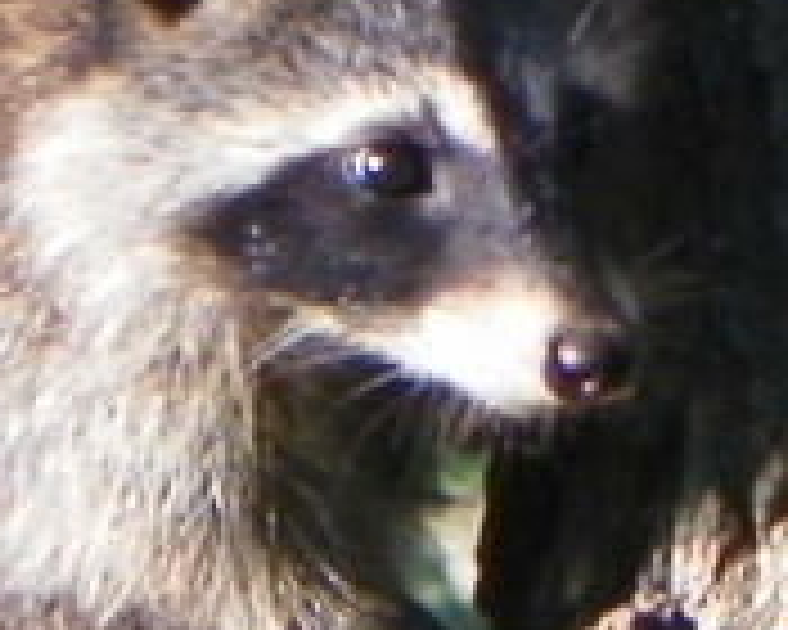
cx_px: 401
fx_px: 64695
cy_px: 144
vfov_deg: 0.6
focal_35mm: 2774
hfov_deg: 0.7
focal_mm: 75.7
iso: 160
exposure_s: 1/80
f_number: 5
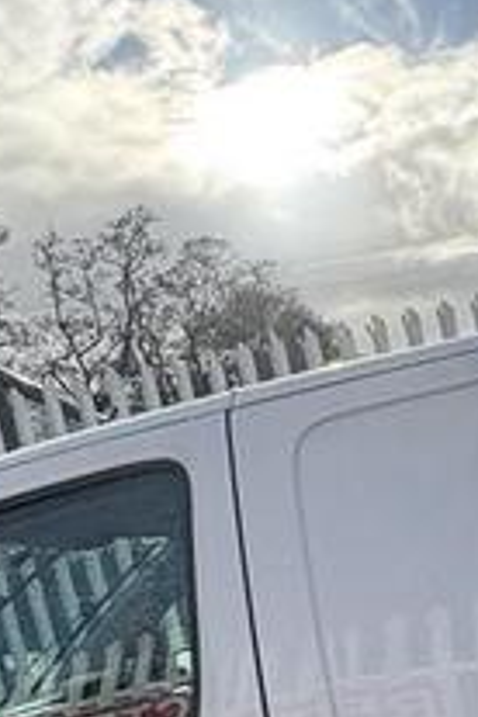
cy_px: 759
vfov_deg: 29.3
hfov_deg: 19.9
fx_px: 1255
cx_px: 613
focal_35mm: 63
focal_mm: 2.22
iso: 50
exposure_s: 1/1449
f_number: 2.2
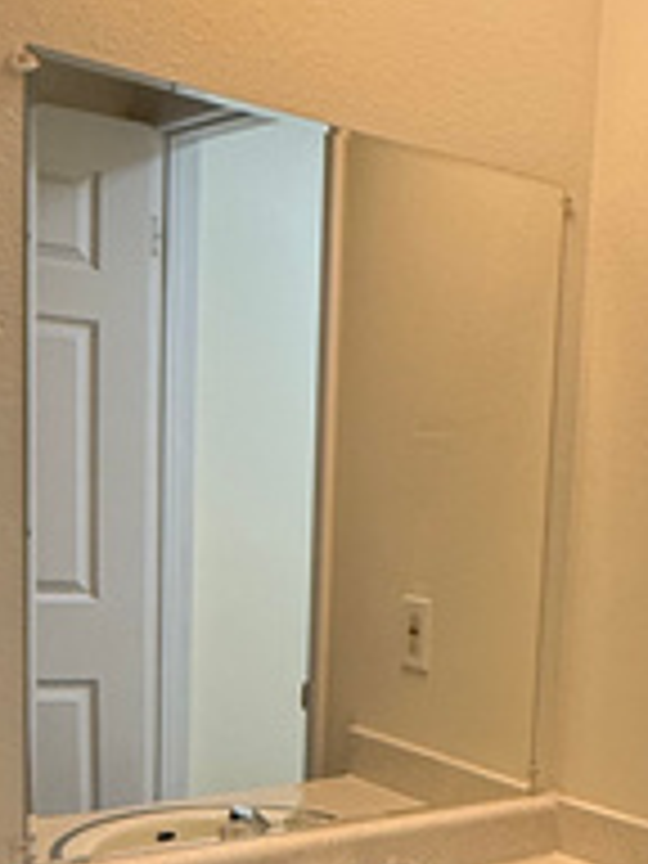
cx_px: 666
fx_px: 1398
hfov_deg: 24.7
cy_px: 706
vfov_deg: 33.2
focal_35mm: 56
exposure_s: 1/120
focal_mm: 2.22
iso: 250
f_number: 2.2
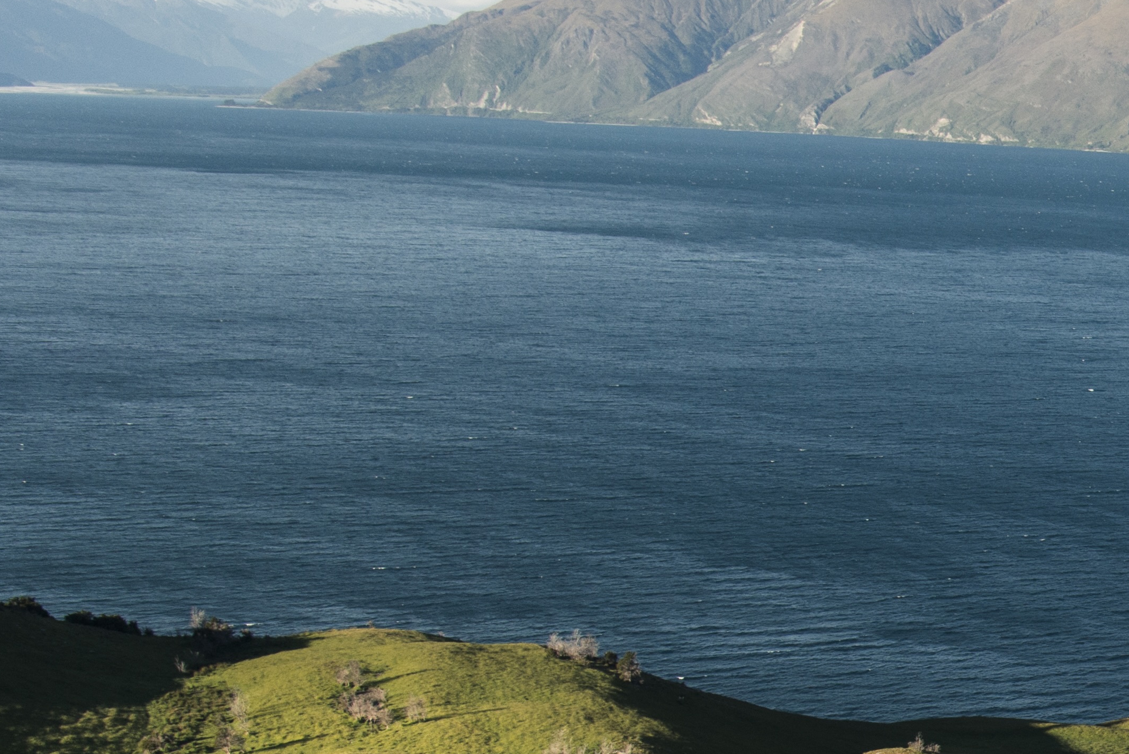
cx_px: 1809
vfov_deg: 18.2
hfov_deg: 22.4
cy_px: 1023
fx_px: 2165
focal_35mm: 69
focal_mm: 20
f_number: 8
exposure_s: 1/800
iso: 640
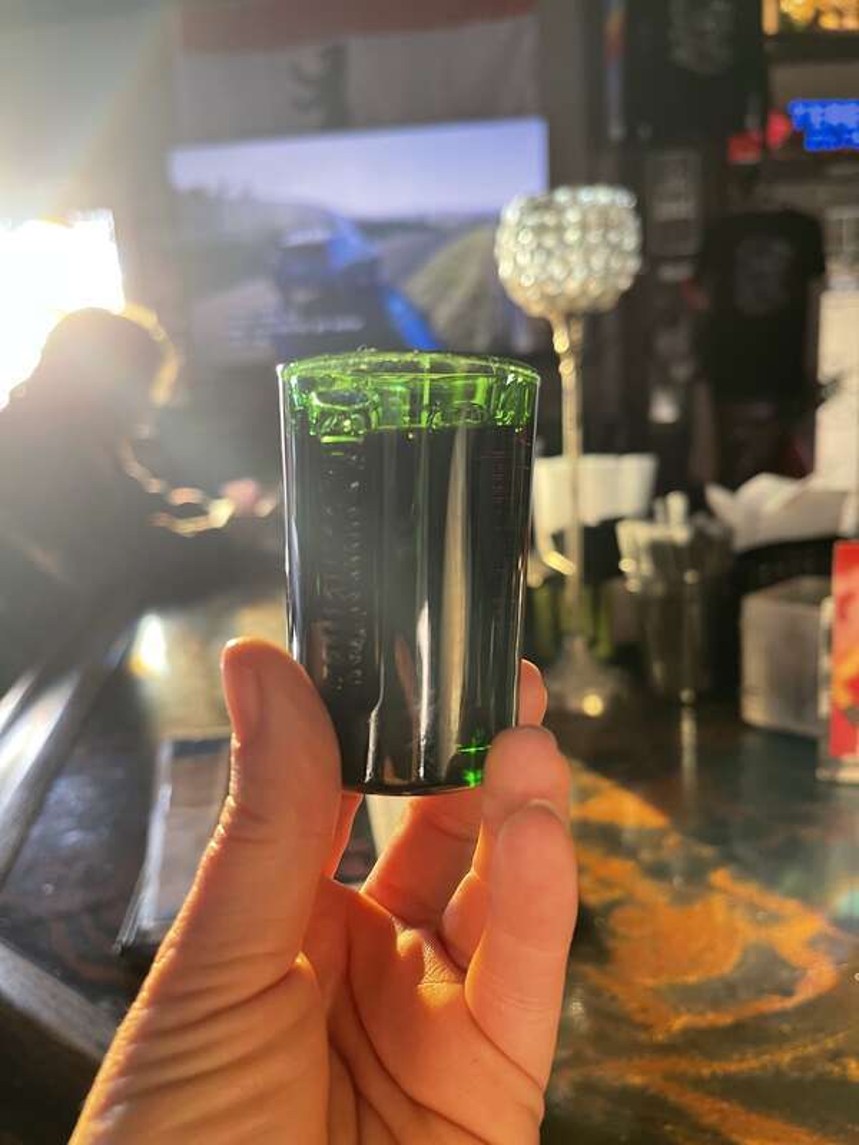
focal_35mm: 26
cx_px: 430
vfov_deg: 67.3
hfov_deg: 53.1
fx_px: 860
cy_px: 572
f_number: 1.6
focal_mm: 5.1
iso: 125
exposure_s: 1/60
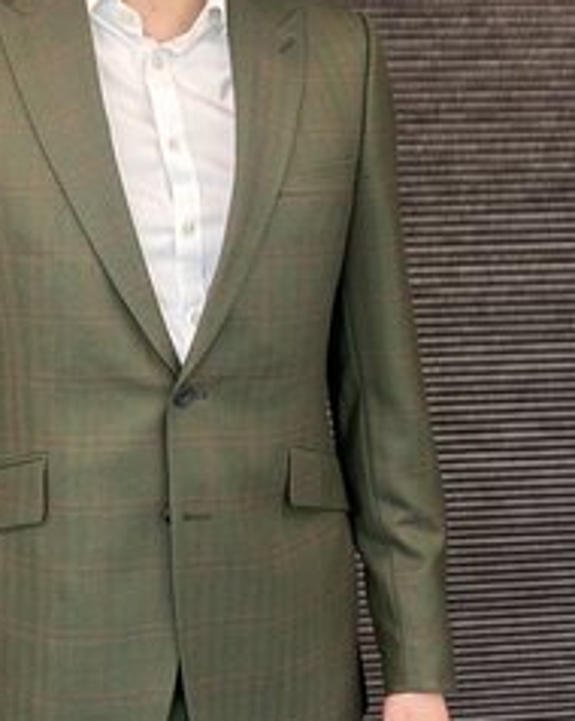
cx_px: 227
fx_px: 1363
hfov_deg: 23.8
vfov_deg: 29.4
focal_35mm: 64
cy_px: 242
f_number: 1.5
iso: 64
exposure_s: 1/100
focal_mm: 5.7
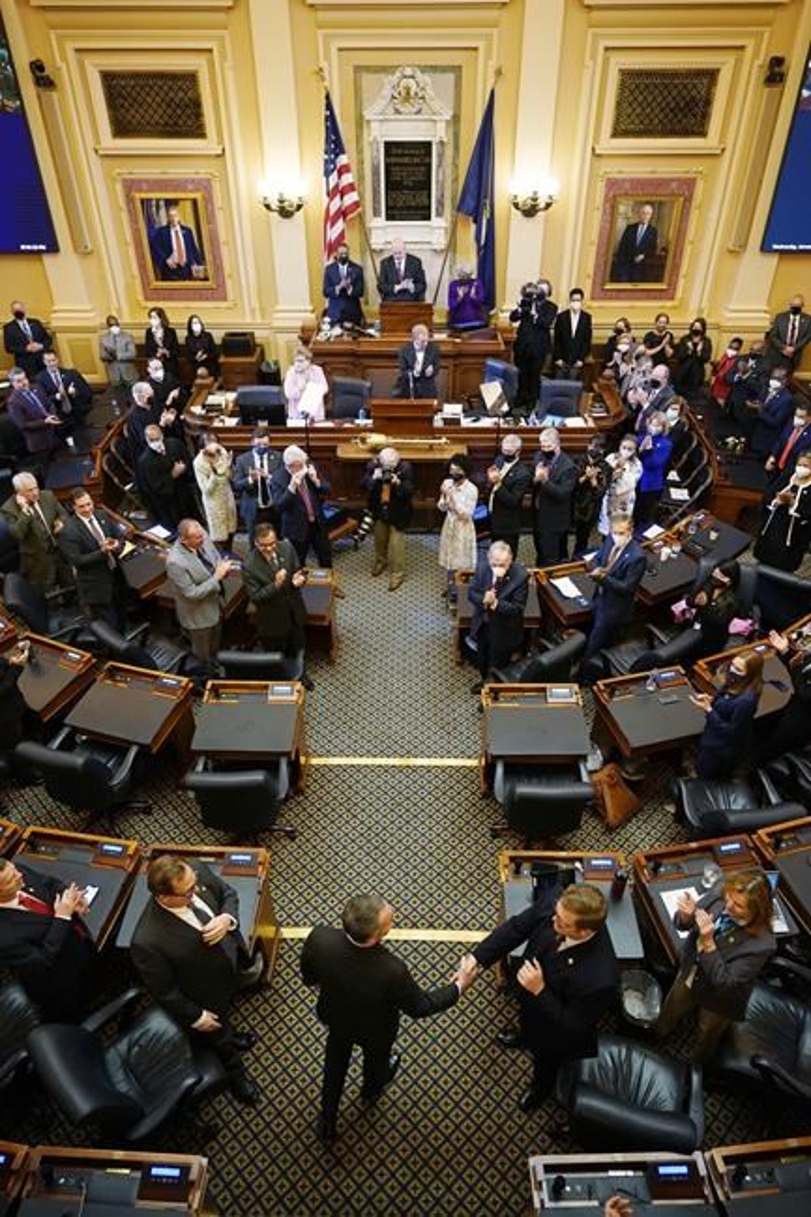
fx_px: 778
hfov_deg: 55.1
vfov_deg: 76.1
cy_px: 608
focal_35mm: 23
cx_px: 406
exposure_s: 1/250
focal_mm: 23
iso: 3200
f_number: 2.8
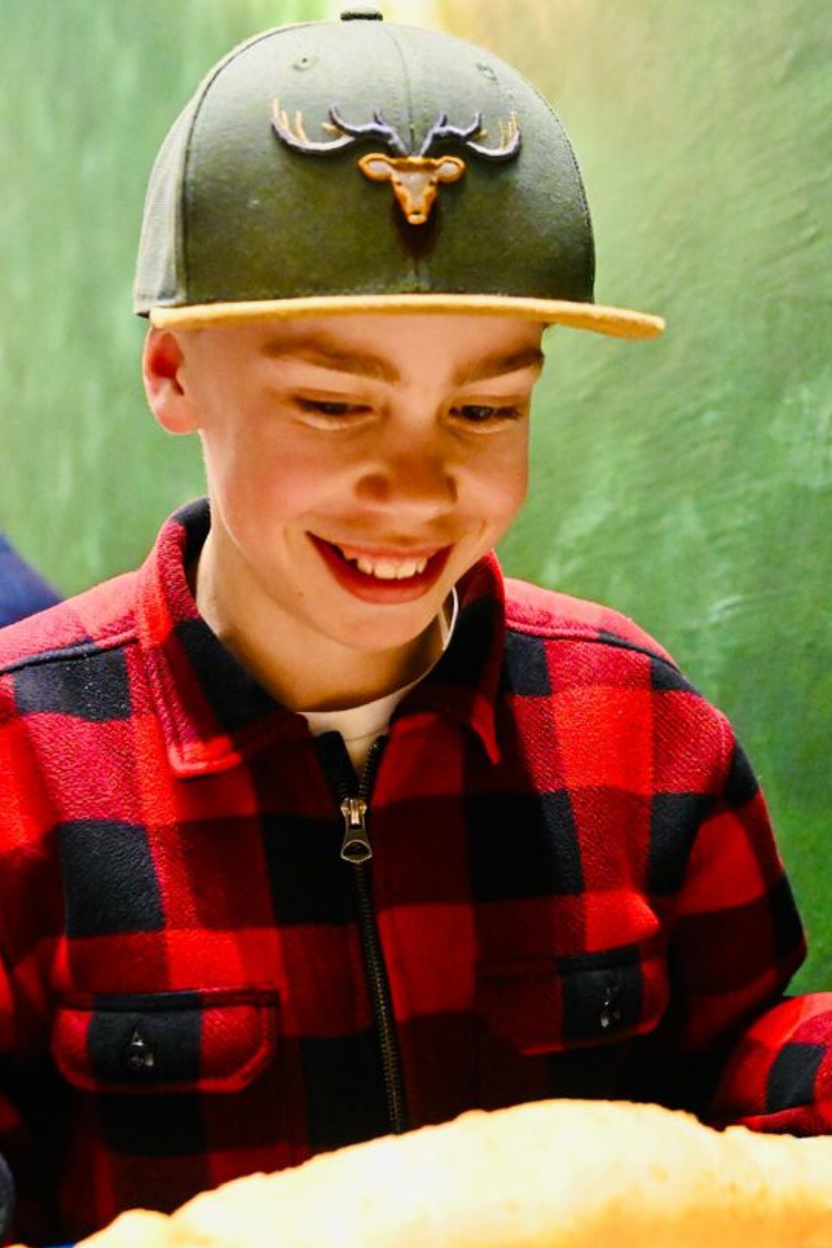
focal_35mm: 49
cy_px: 802
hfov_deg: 27.5
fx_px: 1698
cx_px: 496
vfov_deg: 40.0
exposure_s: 1/60
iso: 10000
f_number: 2.8
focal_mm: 24
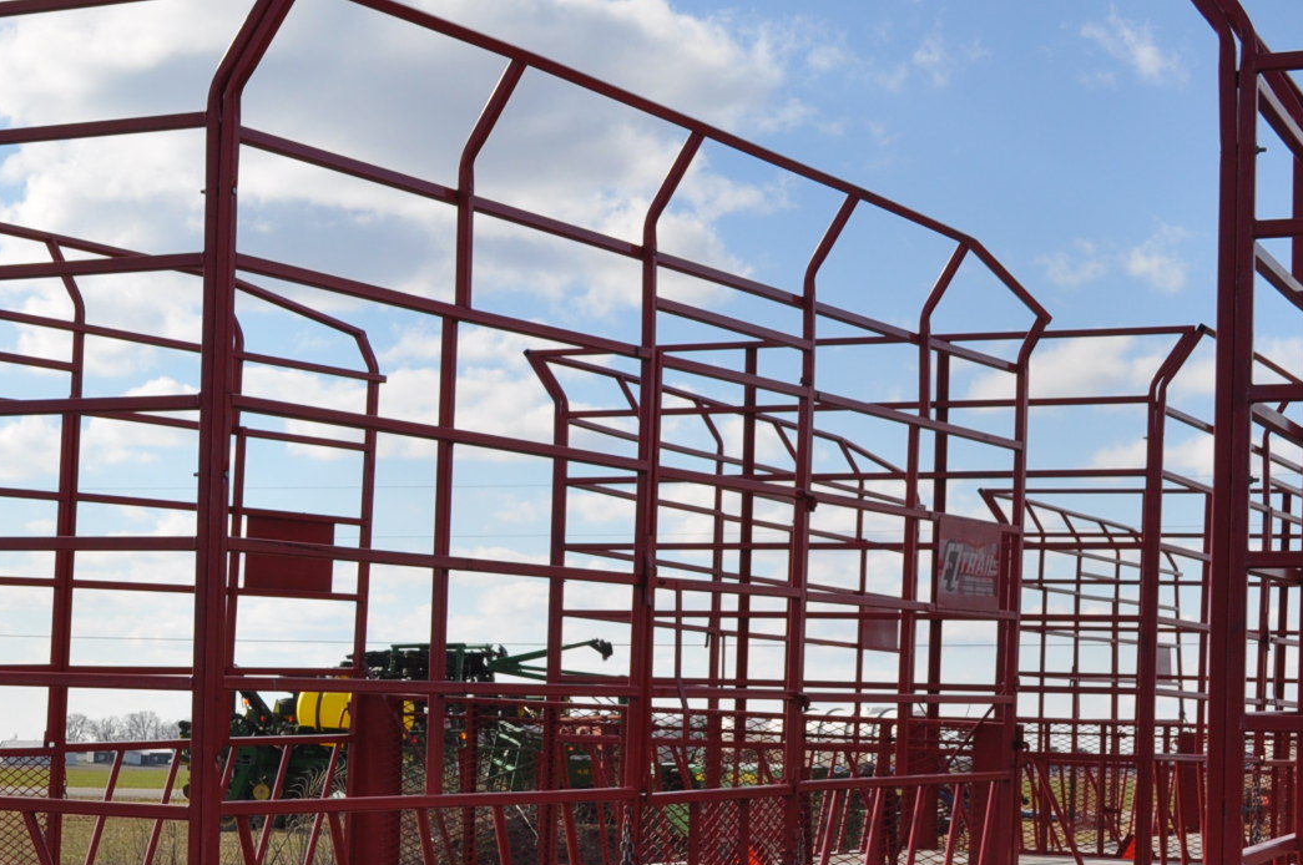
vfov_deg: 16.9
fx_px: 2892
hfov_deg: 24.4
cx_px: 49
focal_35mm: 80
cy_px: 718
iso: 200
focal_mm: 26
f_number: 10
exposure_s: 1/400
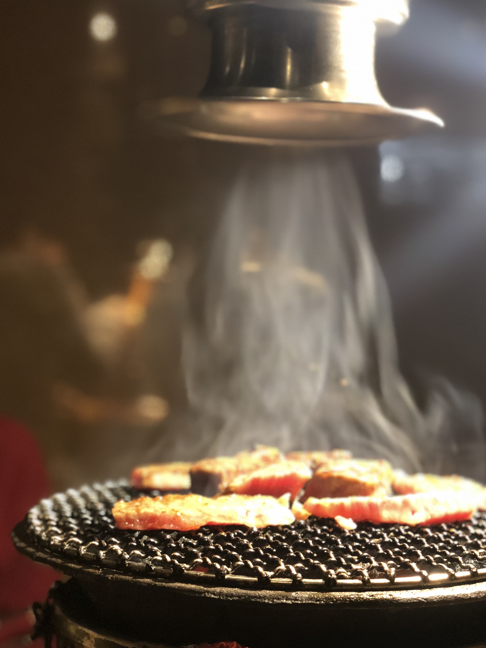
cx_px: 272
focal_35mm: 66
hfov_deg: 22.2
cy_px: 395
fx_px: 1235
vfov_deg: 29.3
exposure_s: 1/15
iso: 160
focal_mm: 6
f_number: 2.4
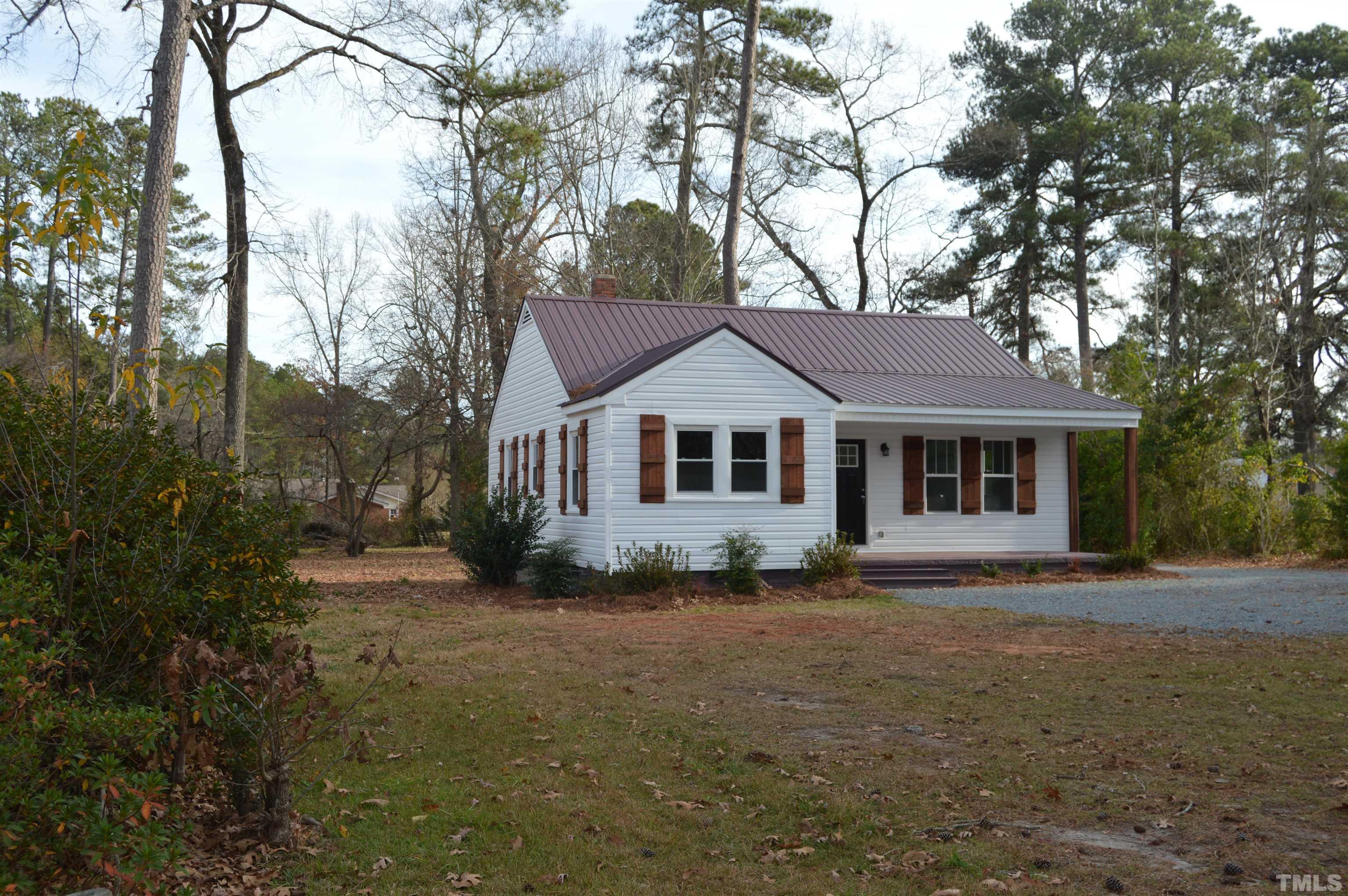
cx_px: 674
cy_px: 448
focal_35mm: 36
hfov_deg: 53.2
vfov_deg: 36.8
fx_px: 1347
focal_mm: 24
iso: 100
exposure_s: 1/160
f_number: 6.3
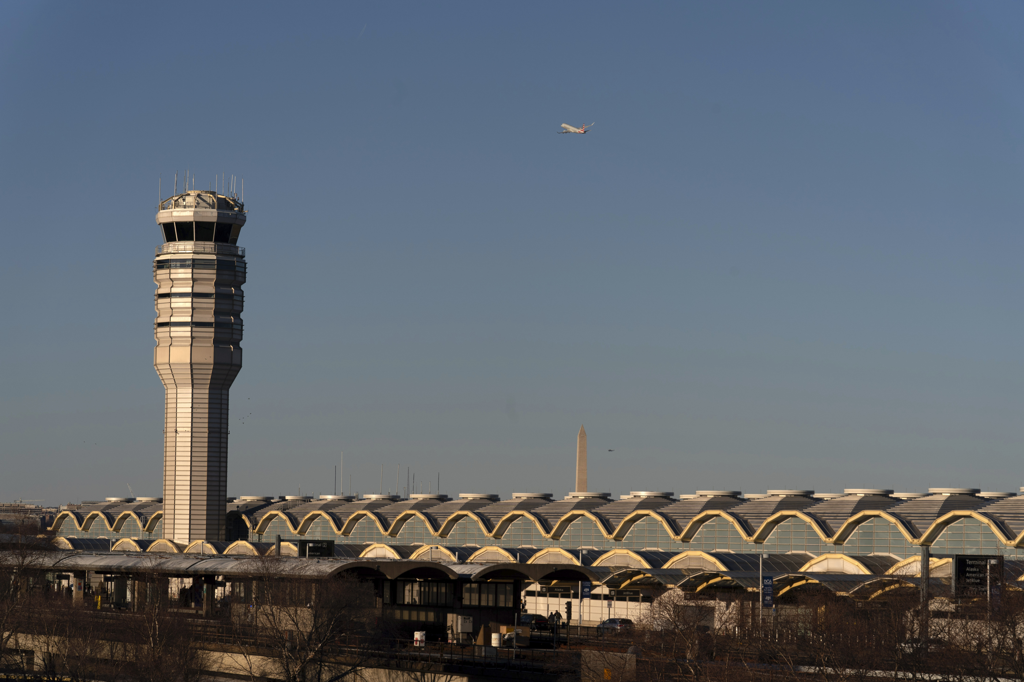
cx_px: 512
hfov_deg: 18.9
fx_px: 3072
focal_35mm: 108
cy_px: 341
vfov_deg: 12.7
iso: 100
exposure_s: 1/640
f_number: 9
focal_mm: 108
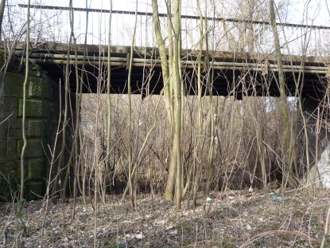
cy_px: 120
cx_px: 177
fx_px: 353
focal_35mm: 37
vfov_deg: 38.6
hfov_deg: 50.1
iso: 100
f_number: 4
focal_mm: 5.2
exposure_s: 1/100
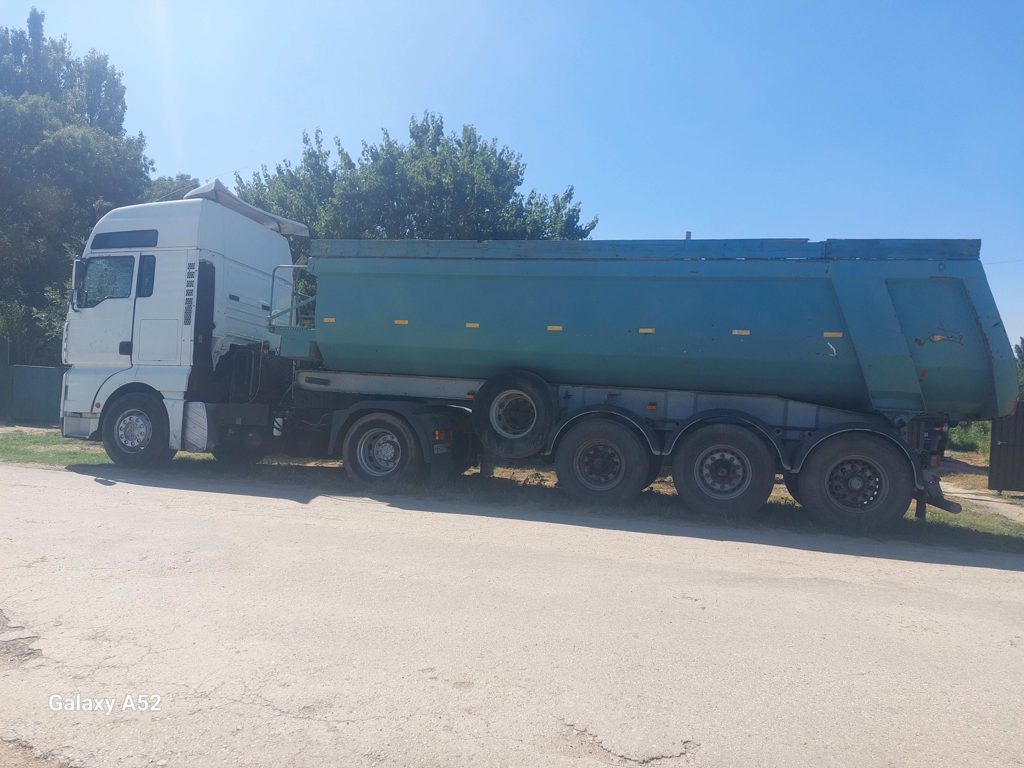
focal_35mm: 24
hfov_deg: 71.6
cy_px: 384
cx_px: 512
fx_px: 710
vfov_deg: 56.8
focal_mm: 5.23
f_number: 1.8
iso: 25
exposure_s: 1/1256
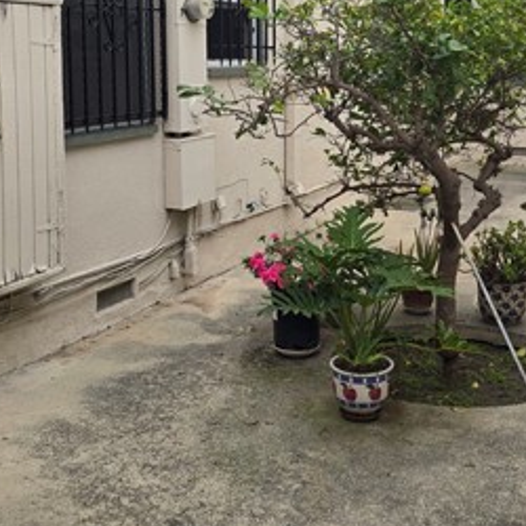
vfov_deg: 32.4
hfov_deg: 32.6
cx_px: 337
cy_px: 154
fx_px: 894
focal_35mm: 52
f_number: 1.7
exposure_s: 1/217
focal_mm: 6.3
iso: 12
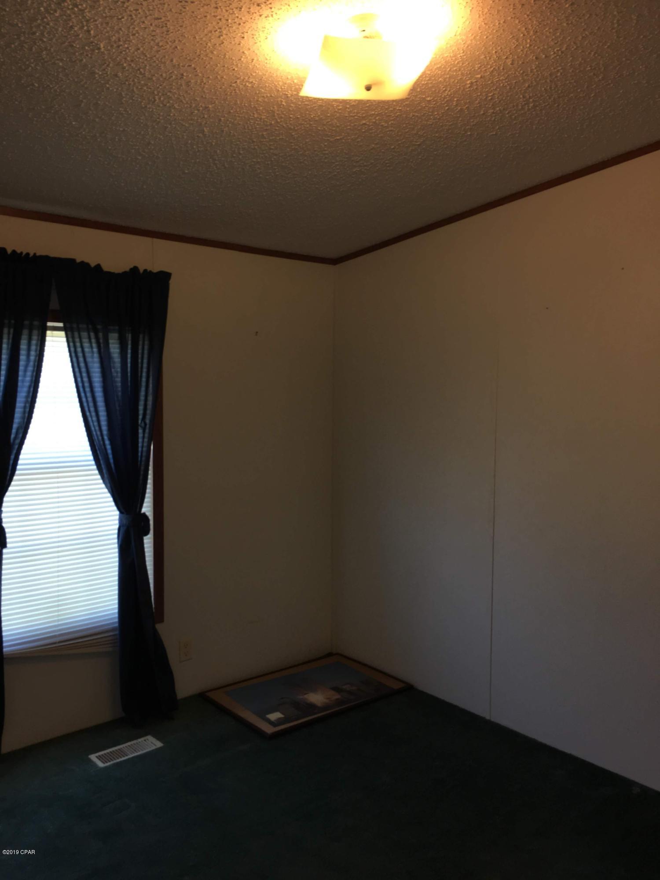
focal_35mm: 29
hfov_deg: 48.2
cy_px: 440
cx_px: 330
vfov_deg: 61.7
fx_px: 737
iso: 32
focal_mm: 4.15
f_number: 2.2
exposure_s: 1/30
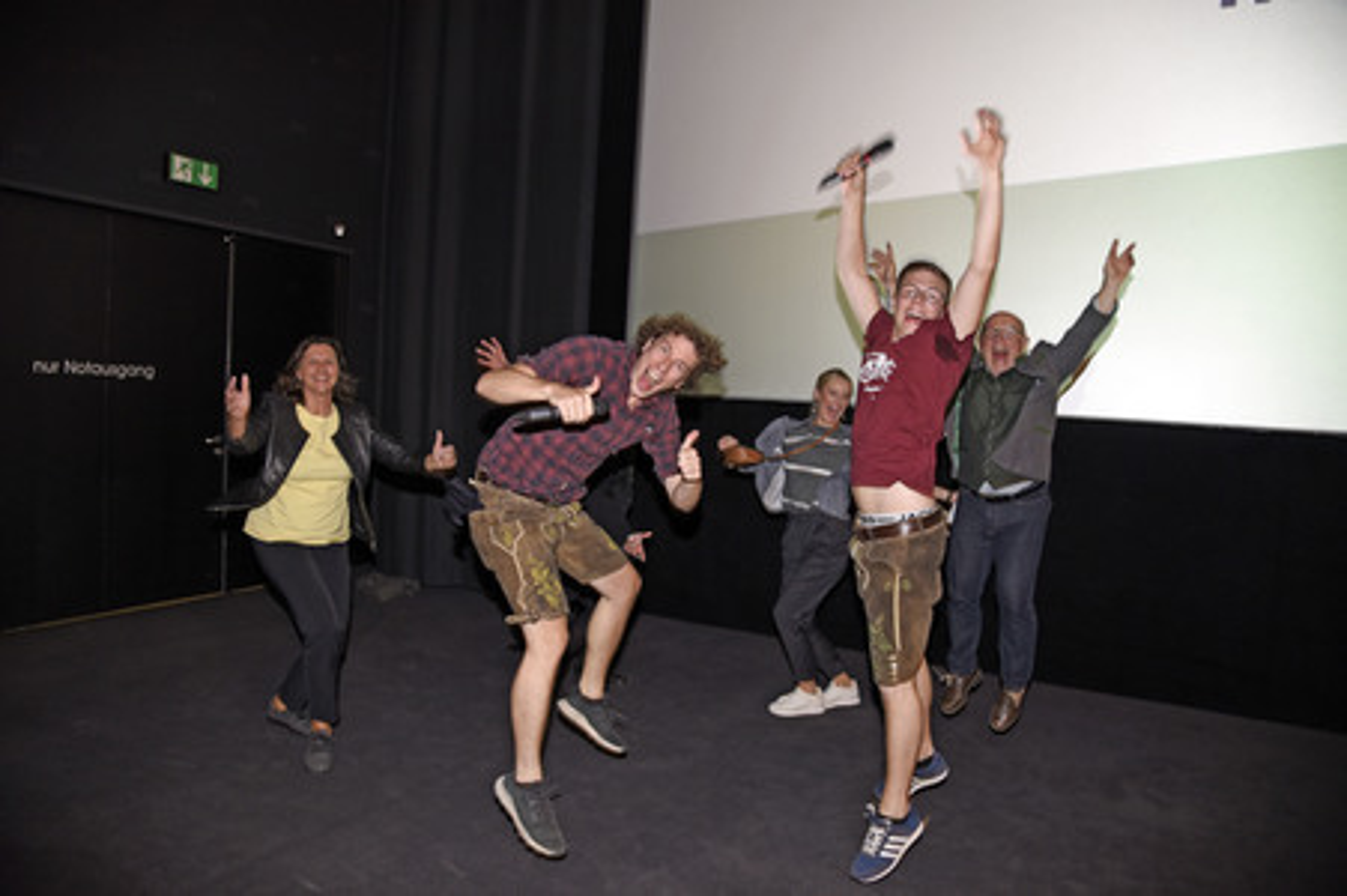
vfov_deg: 53.1
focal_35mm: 24
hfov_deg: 73.8
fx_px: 897
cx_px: 674
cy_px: 448
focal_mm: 24
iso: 1000
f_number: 4.5
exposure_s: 1/60
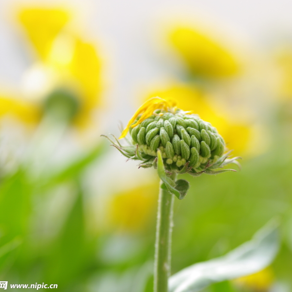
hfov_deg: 10.1
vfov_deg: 10.1
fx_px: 1651
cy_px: 146
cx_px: 187
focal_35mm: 173
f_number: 4
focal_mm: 90
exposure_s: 1/125
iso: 100
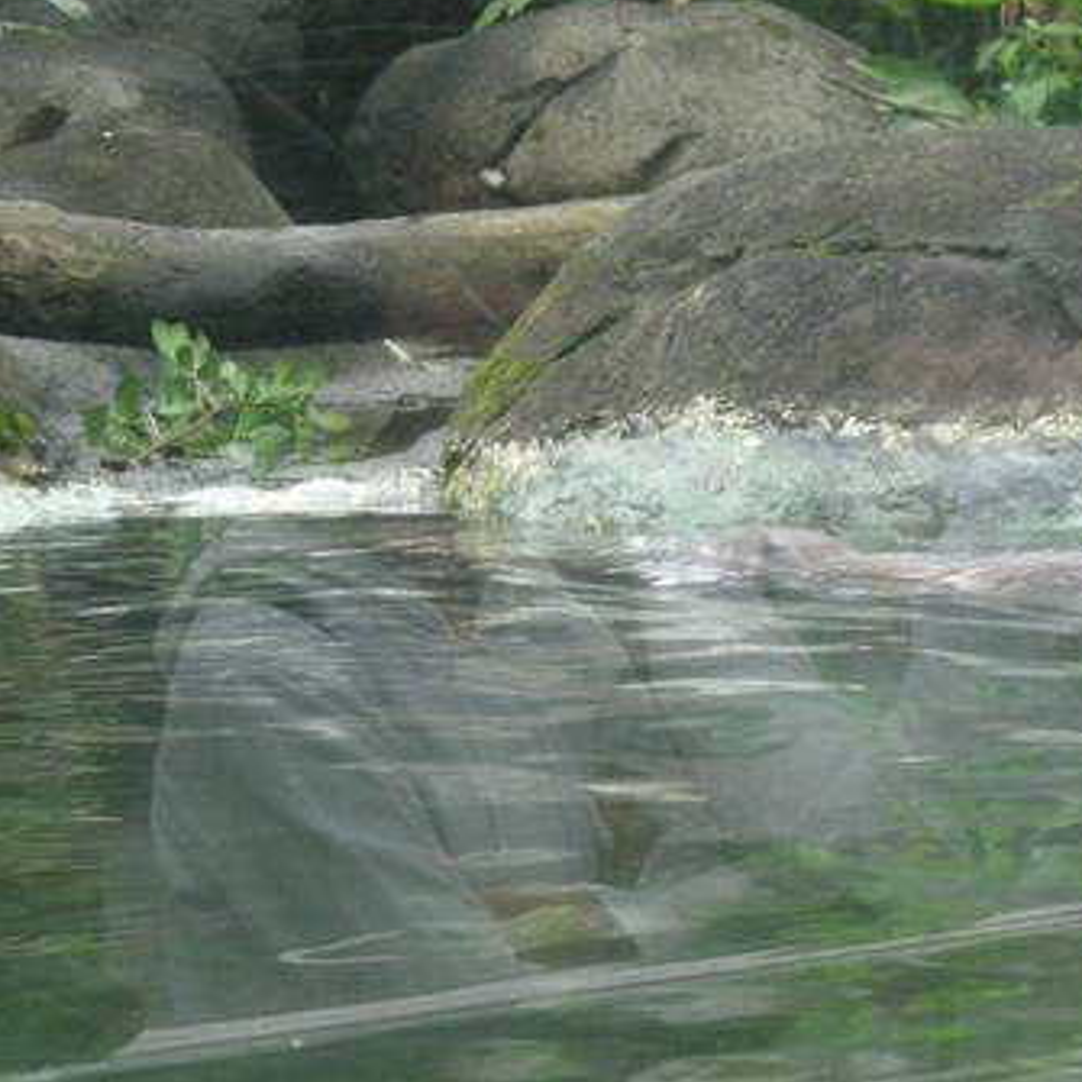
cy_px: 598
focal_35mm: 166
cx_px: 962
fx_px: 5870
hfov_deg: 10.5
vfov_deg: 10.5
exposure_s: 1/61.4
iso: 106
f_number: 4.7
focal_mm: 17.1
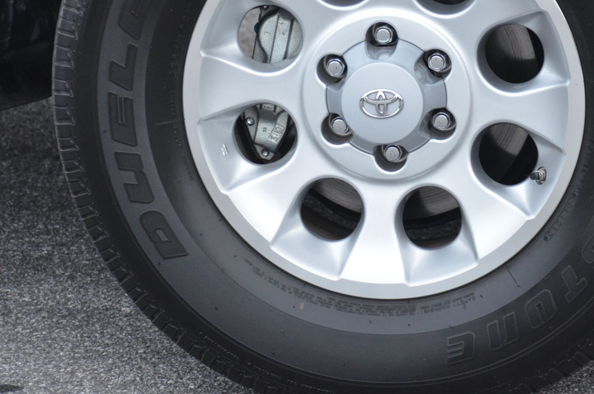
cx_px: 409
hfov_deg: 7.6
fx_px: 4463
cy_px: 122
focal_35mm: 271
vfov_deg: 5.0
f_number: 5.3
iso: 1600
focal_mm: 112
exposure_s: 1/60
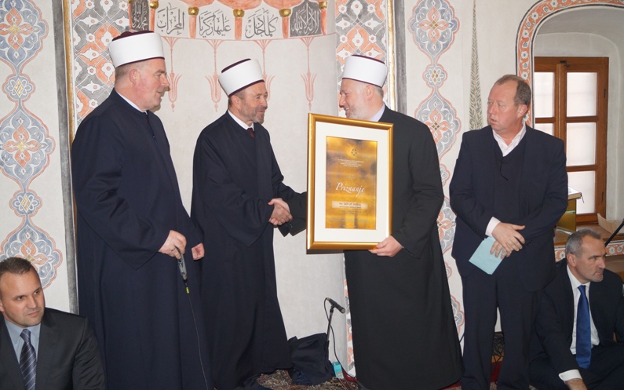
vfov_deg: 32.0
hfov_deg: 49.3
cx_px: 312
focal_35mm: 40
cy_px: 183
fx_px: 680
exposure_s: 1/125
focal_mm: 26
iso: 800
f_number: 4
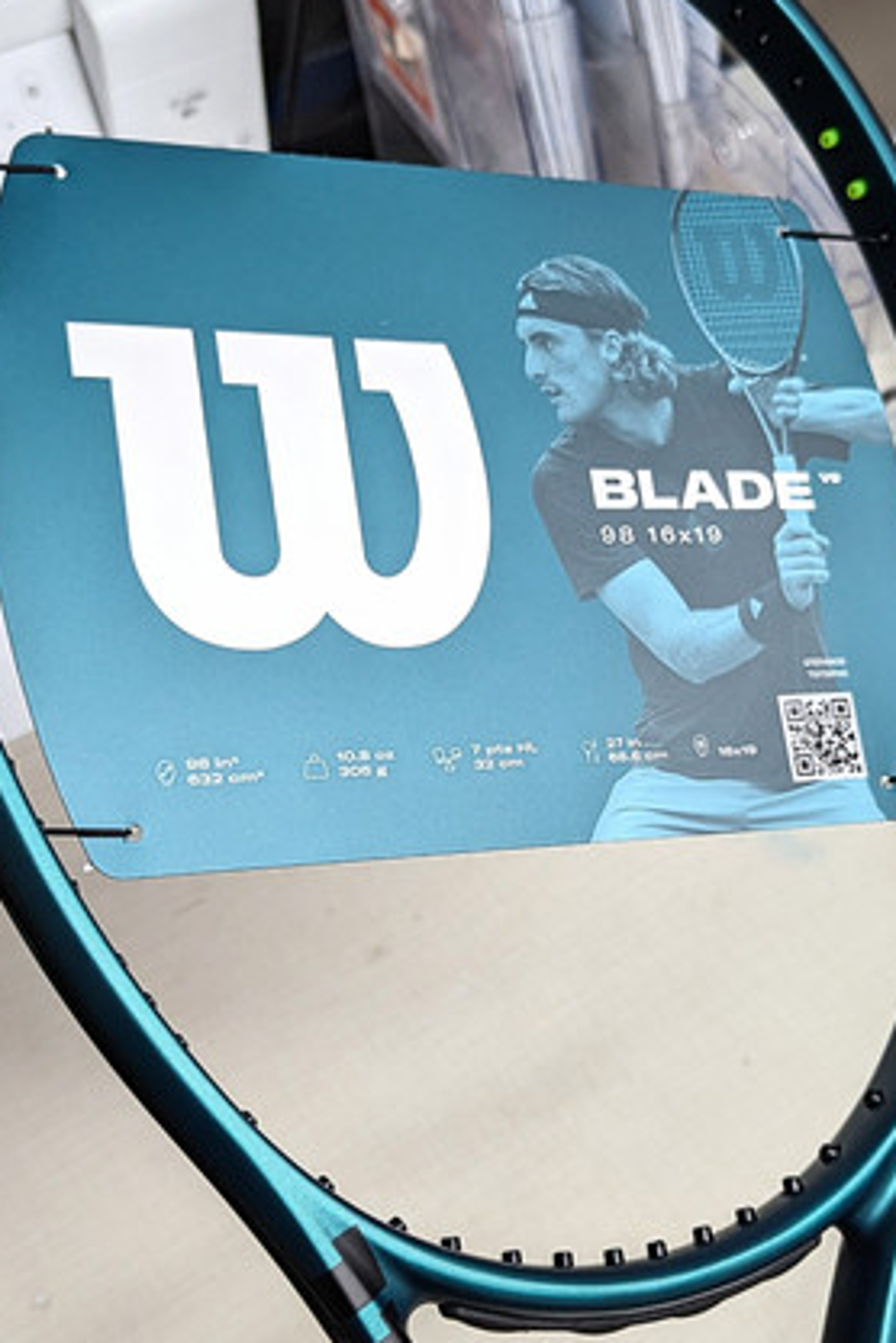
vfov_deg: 41.0
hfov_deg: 28.0
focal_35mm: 48
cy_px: 757
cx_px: 516
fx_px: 1792
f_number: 1.85
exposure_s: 1/60
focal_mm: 6.81
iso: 141
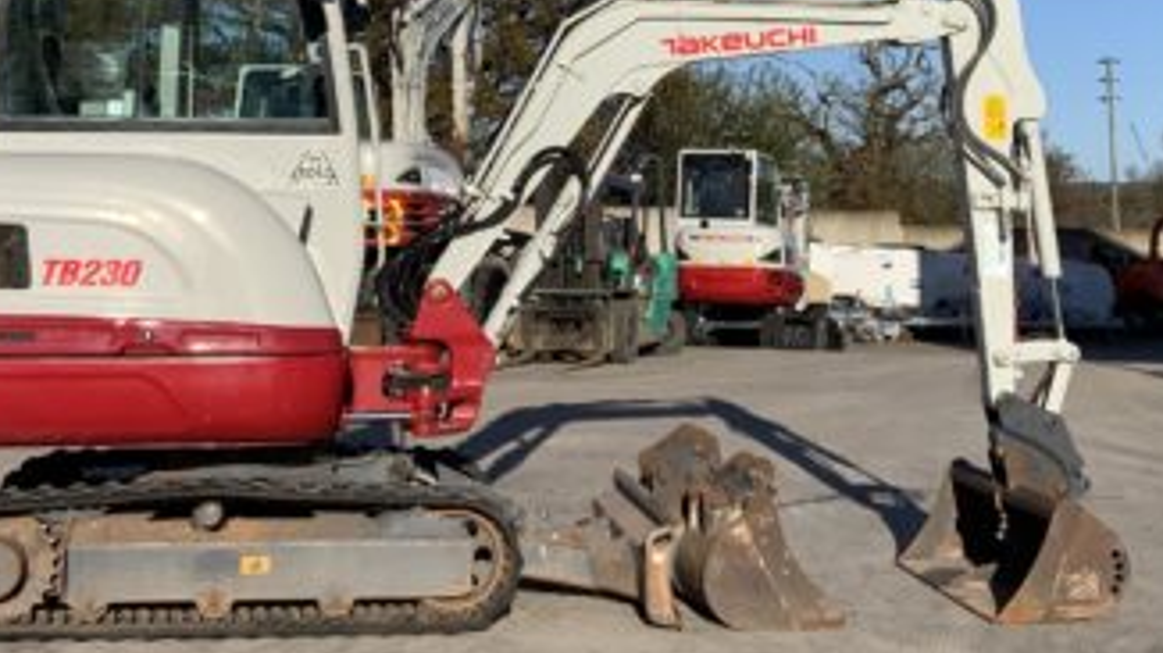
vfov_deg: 18.7
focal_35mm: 62
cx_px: 639
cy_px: -54
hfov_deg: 33.8
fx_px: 1911
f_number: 1.8
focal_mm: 3
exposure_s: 1/2959
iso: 16
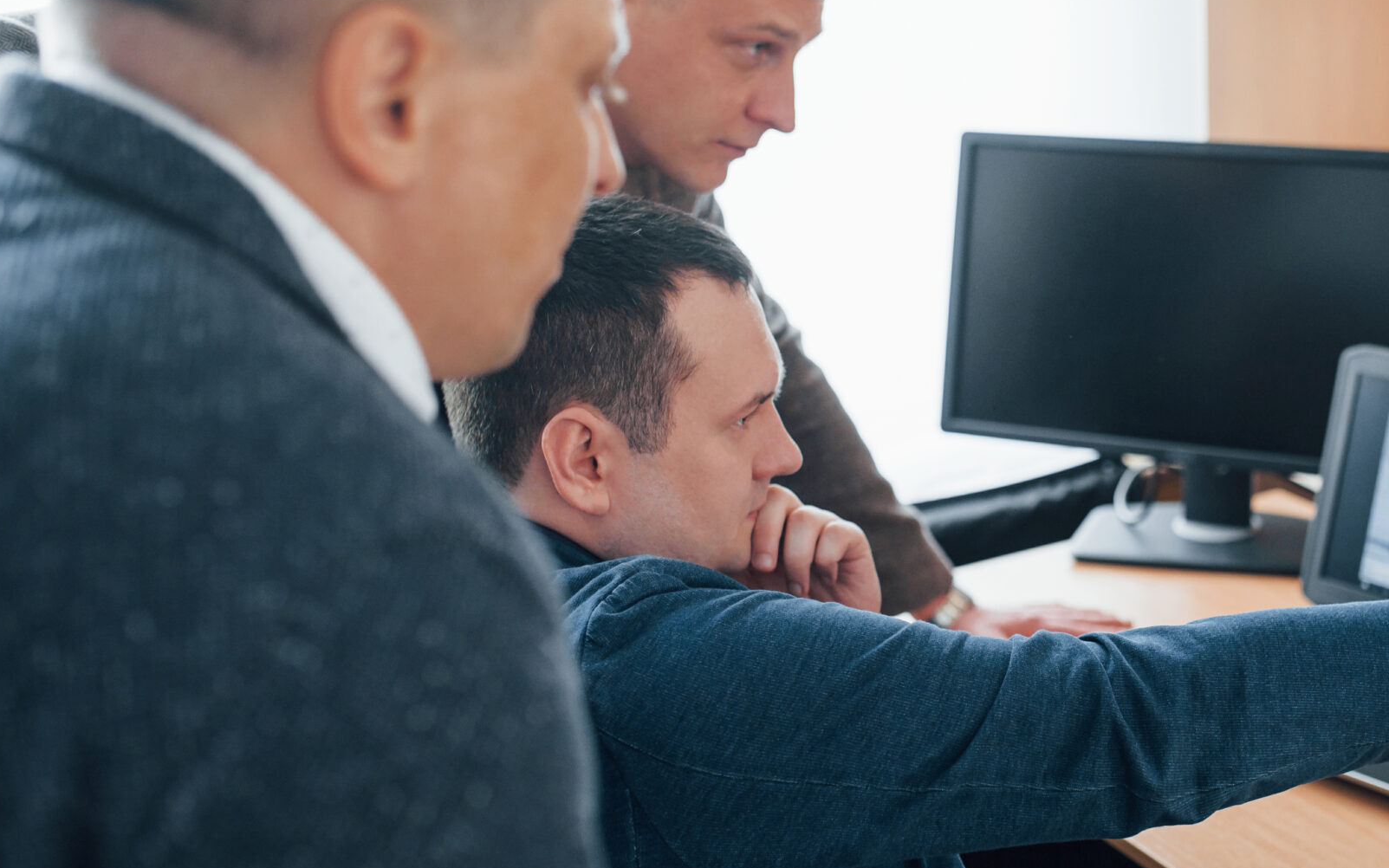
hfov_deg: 34.8
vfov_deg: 22.7
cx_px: 1056
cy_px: 485
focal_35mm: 57
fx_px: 2158
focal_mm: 35
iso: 400
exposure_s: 1/200
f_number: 2.2
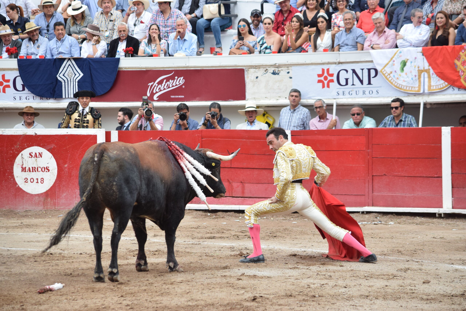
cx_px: 233
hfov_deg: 12.4
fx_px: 2137
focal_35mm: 165
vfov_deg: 8.3
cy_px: 156
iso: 800
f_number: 4.8
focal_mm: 110
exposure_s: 1/320
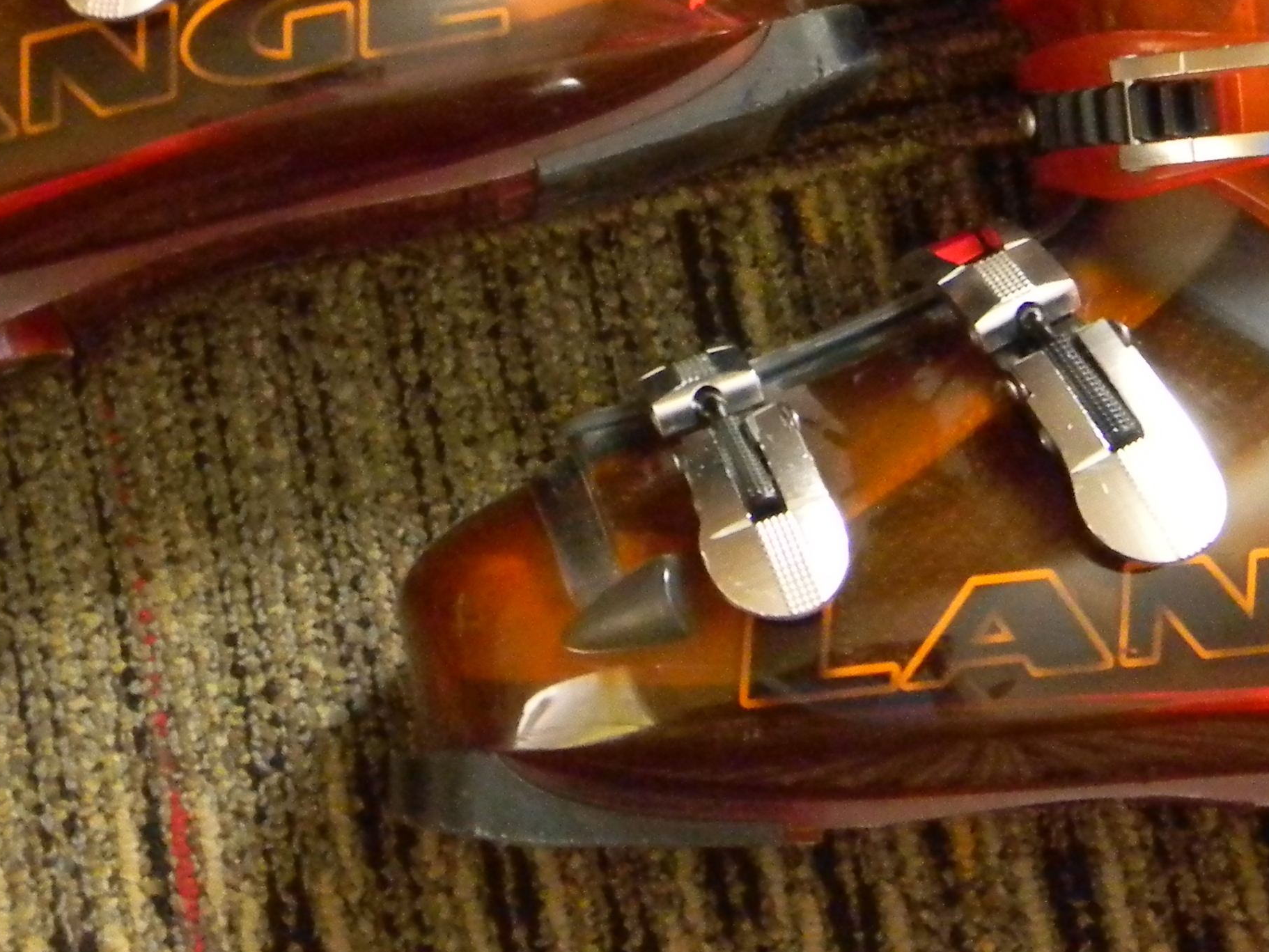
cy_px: -54
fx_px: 3300
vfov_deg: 16.0
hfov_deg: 21.7
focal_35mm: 90
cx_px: 514
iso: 200
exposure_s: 1
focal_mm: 7.3
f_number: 3.8
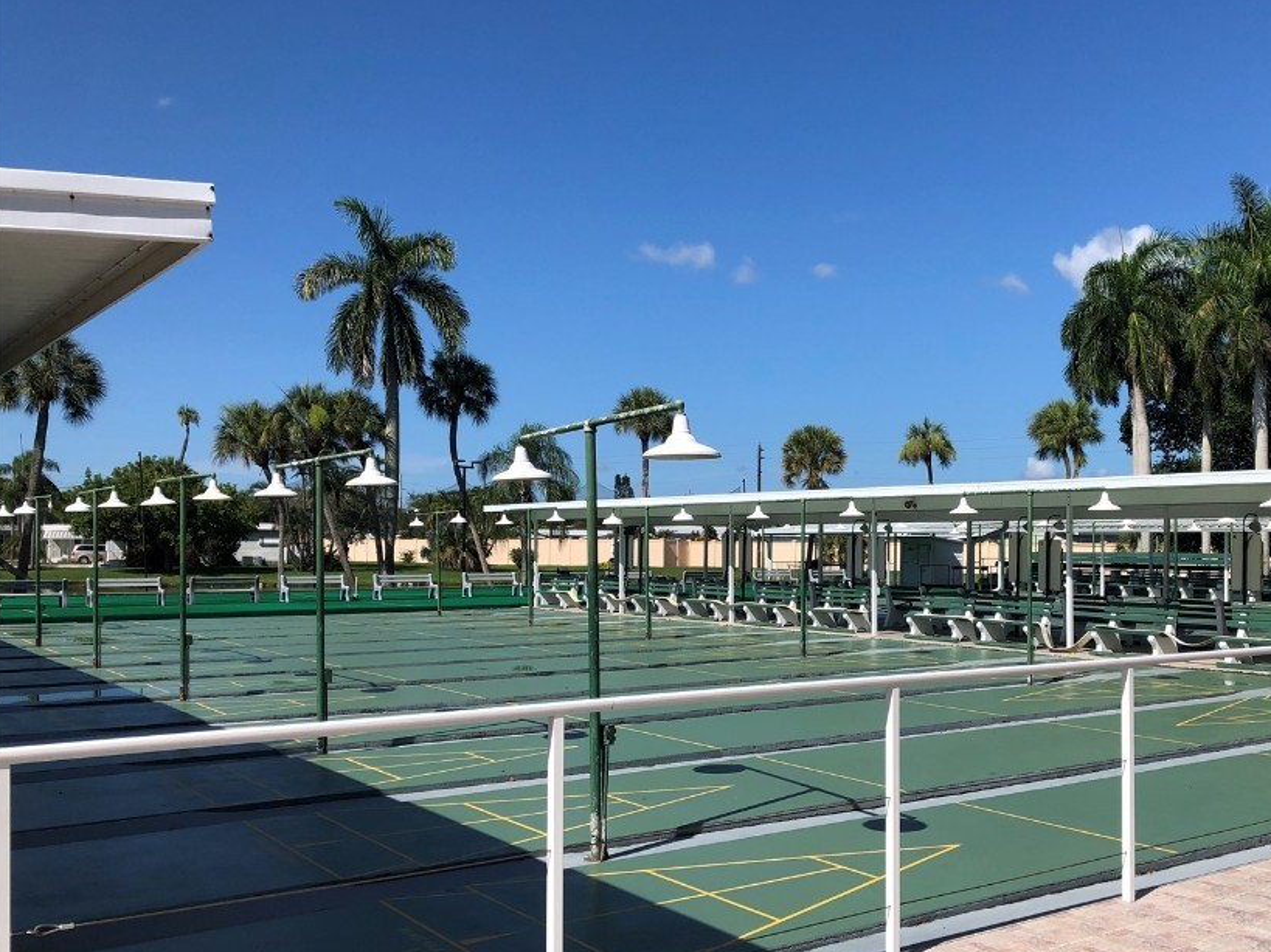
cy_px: 567
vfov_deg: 40.5
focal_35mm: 35
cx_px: 787
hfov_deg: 52.1
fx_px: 1285
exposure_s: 1/3003
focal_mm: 3.99
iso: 25
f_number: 1.8
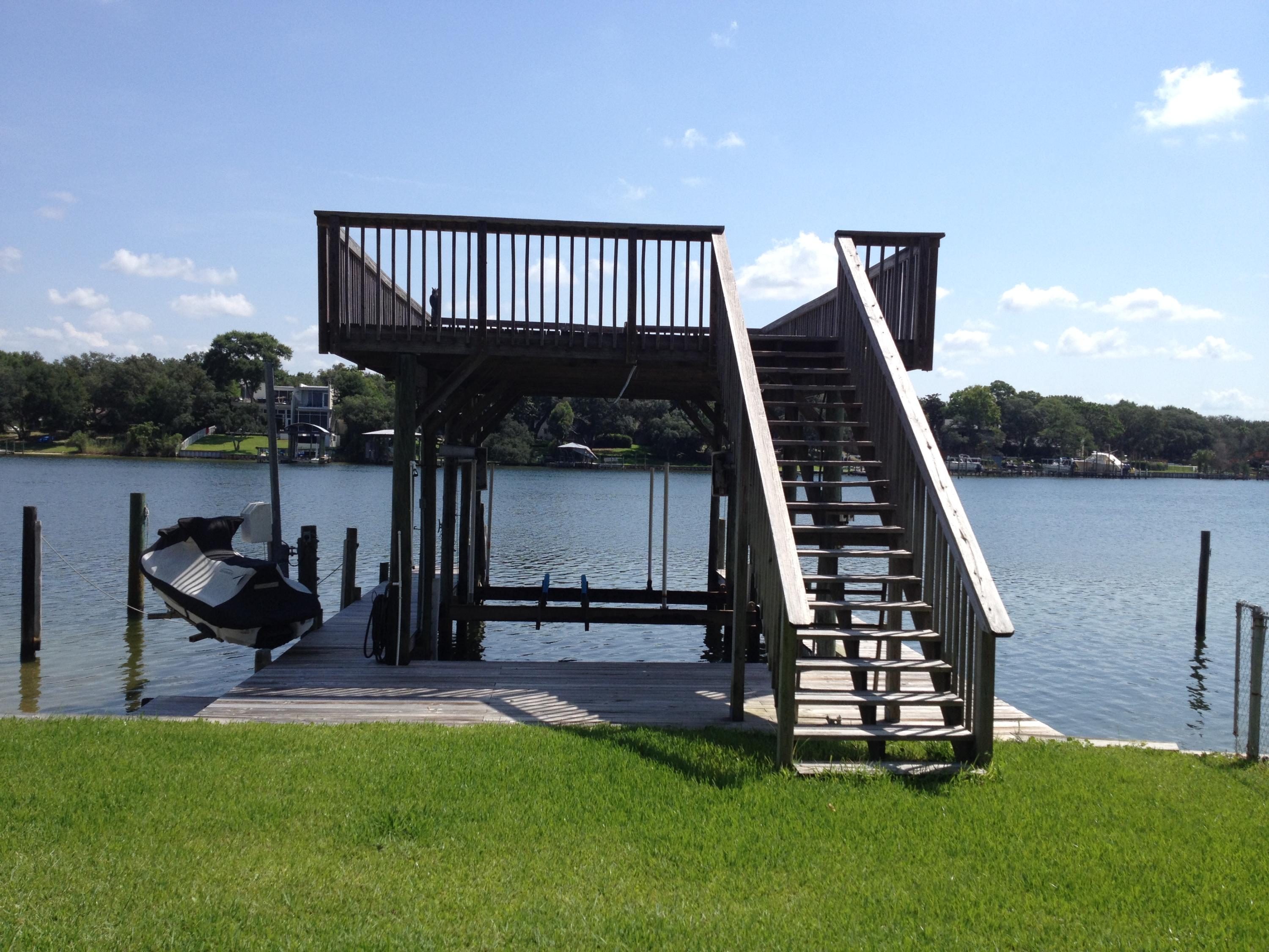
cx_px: 634
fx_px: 1283
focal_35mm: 35
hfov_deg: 52.6
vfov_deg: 40.7
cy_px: 476
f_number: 2.4
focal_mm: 4.28
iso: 50
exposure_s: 1/1972
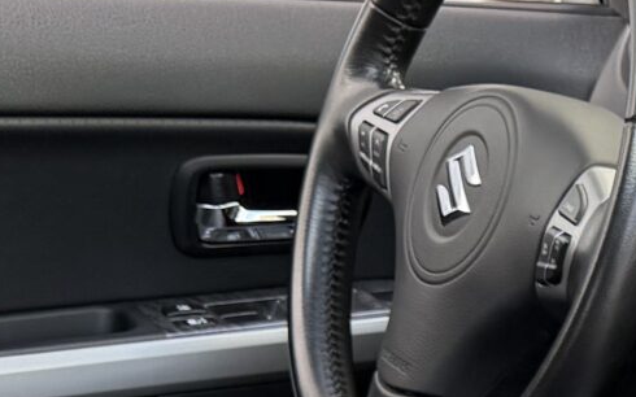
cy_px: 880
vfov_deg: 9.1
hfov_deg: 13.5
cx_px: 1255
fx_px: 2305
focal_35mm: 133
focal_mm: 6.76
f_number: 1.78
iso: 100
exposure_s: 1/289
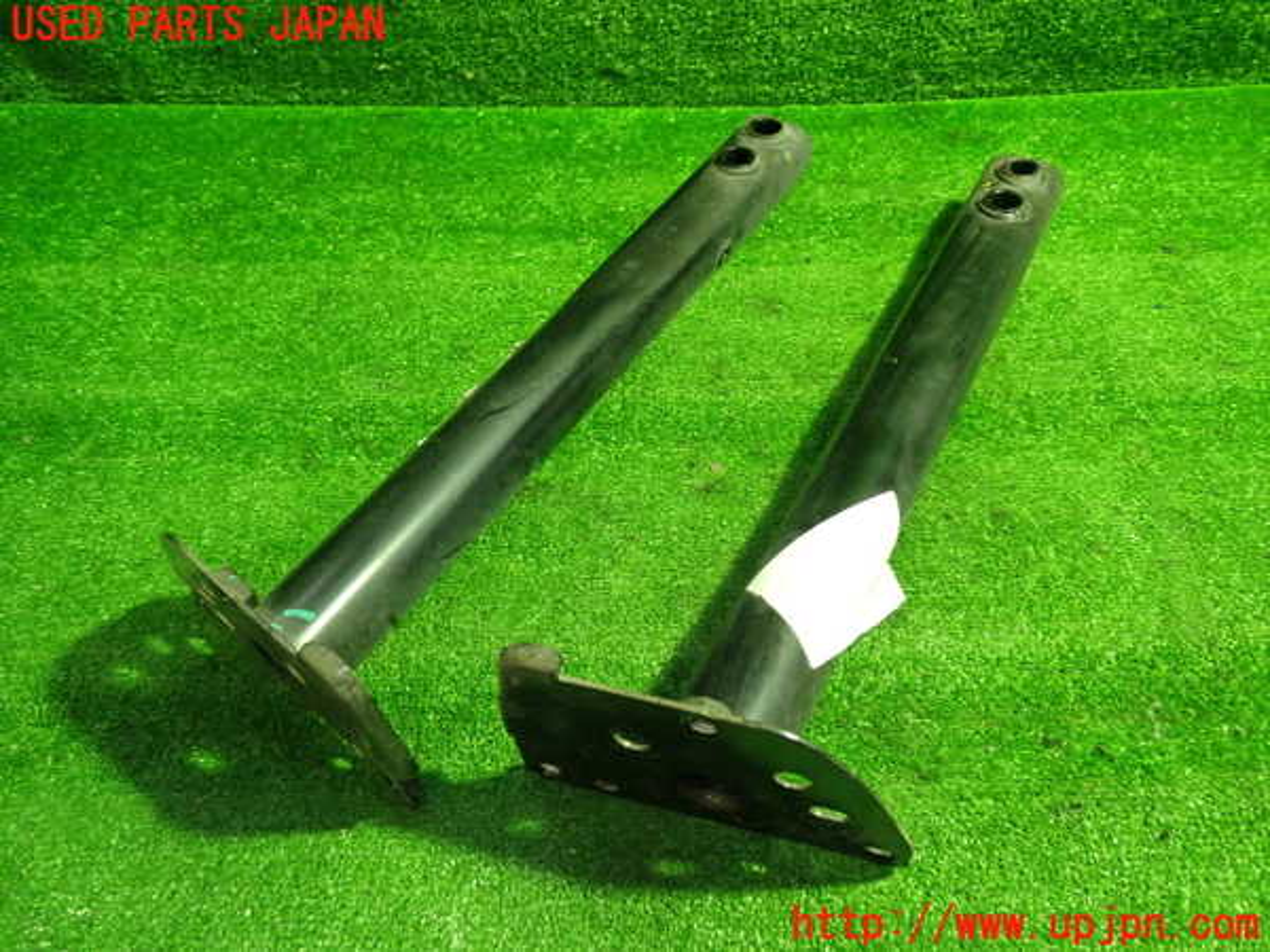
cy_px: 476
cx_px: 635
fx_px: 1101
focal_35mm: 30
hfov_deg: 60.0
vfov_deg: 46.8
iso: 400
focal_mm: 5.4
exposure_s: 1/30
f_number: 2.3
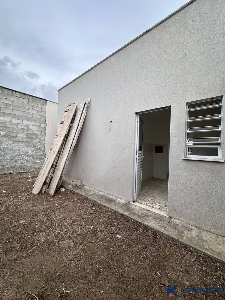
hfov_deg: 85.7
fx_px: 121
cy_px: 150
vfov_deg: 102.1
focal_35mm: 14
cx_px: 112
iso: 40
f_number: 2.2
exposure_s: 1/587
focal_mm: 2.22
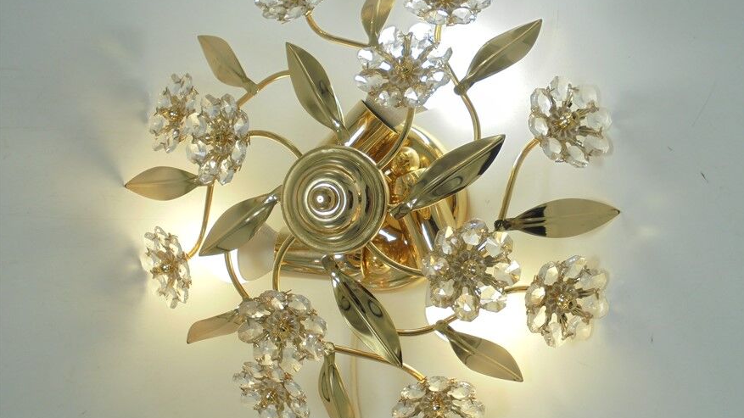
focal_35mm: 38
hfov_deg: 52.8
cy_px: 195
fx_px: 750
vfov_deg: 31.2
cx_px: 378
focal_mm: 6.1
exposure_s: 1/200
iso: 100
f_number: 4
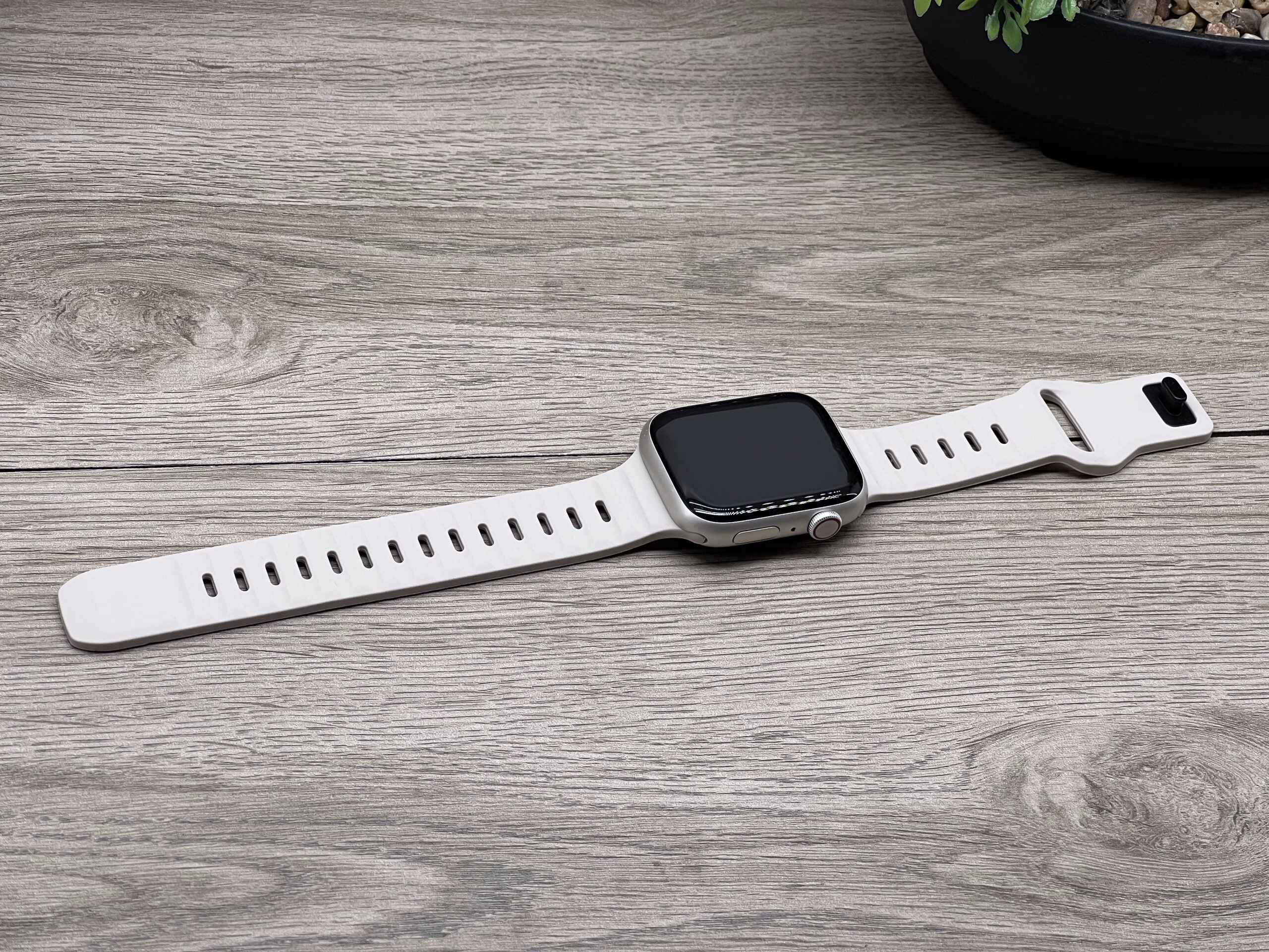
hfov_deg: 25.3
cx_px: 634
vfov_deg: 19.1
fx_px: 2823
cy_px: 476
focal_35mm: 77
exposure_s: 1/100
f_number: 2.8
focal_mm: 9
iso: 50
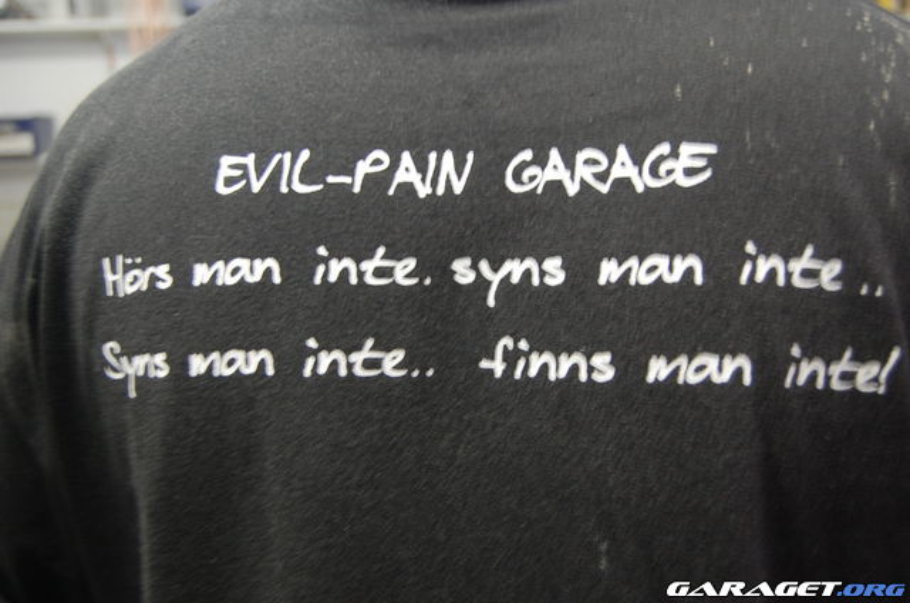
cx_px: 455
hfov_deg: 49.6
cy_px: 302
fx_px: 984
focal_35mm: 39
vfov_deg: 34.1
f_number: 4.2
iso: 800
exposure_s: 1/10
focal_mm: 26
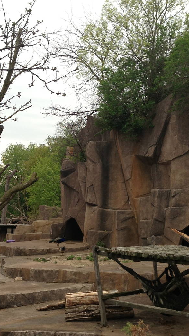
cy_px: 235
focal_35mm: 55
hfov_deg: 21.7
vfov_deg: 37.3
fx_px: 490
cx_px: 55
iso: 50
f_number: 2.4
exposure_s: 1/319
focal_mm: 4.13
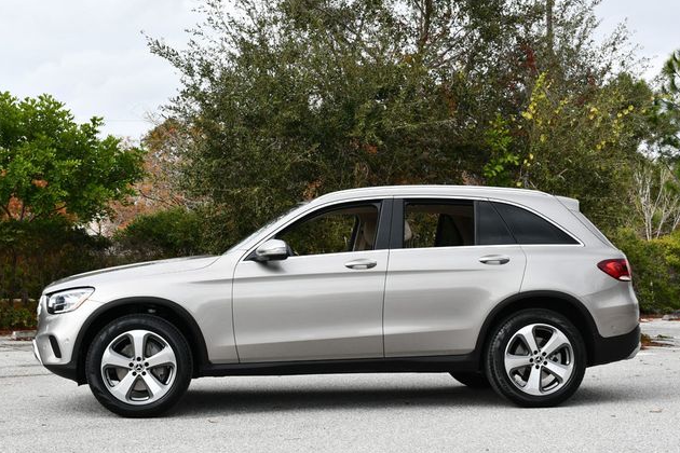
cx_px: 342
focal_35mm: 61
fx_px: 1152
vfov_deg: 22.3
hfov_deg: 32.9
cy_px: 229
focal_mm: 30
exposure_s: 1/250
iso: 160
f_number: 8
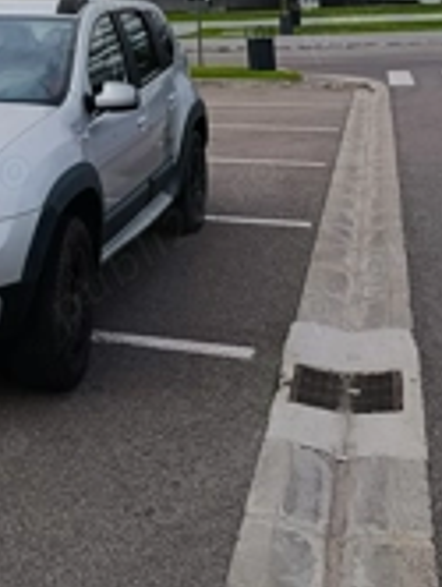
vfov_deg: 32.6
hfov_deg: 25.7
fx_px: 934
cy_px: 25
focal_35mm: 55
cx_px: 39
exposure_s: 1/337
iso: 50
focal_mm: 6.11
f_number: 1.65
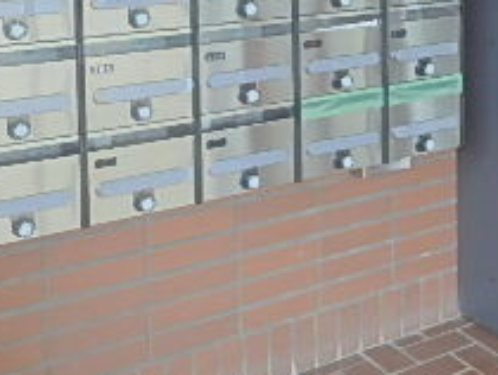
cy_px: -83
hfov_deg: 29.3
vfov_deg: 21.3
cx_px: 420
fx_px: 922
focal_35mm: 64
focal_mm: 3.7
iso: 200
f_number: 3.5
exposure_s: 1/40
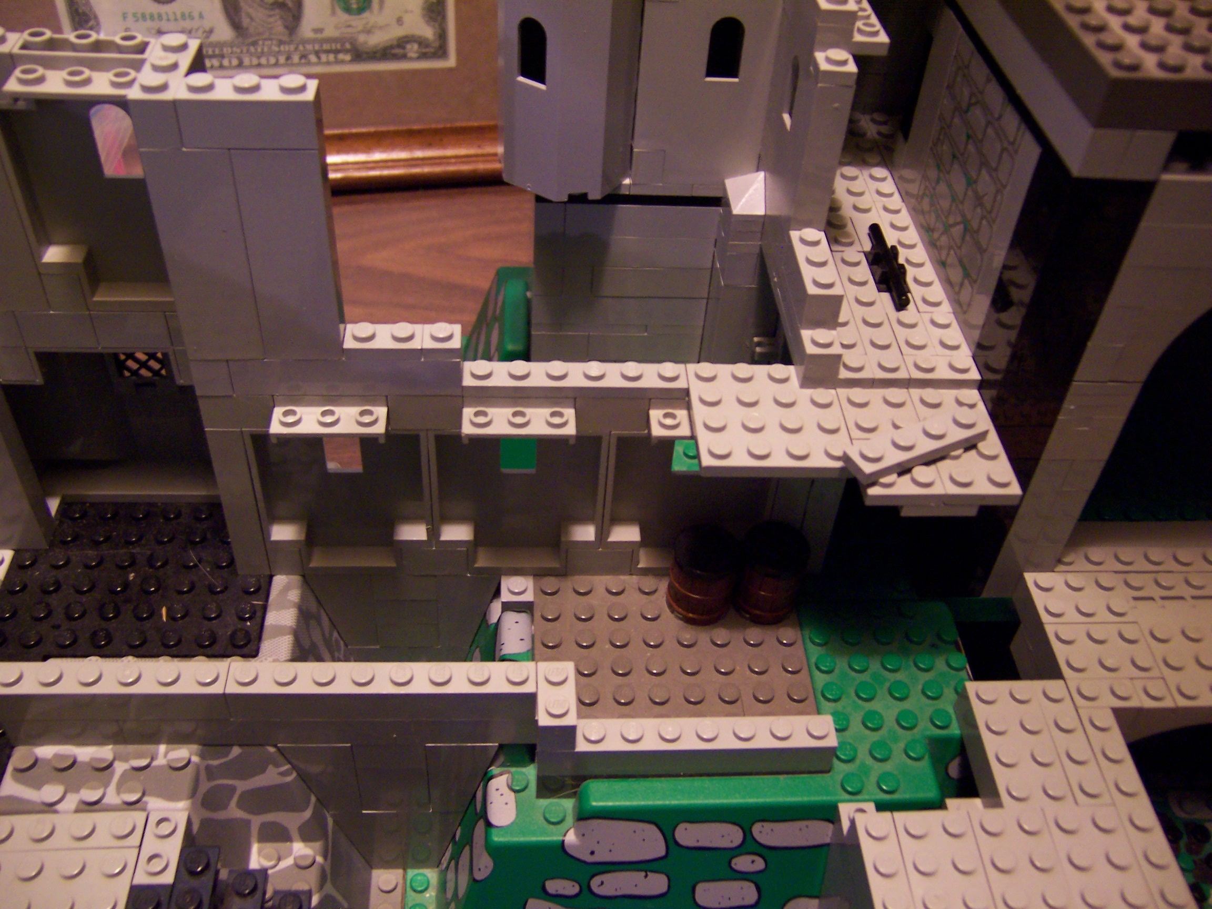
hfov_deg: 55.4
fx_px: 1155
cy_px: 454
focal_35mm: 33
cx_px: 606
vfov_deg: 42.9
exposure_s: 1/8
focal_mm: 5.5
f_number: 2.8
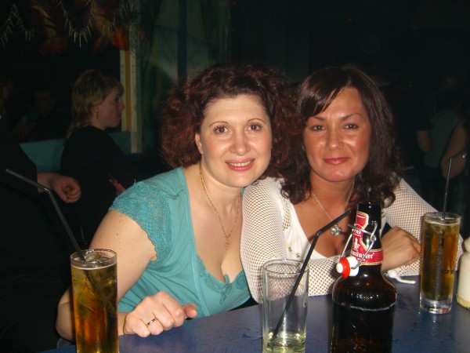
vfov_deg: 37.7
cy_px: 176
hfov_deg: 49.0
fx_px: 516
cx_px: 235
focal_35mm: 38
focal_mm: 7.9
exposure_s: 1/60
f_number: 2.8
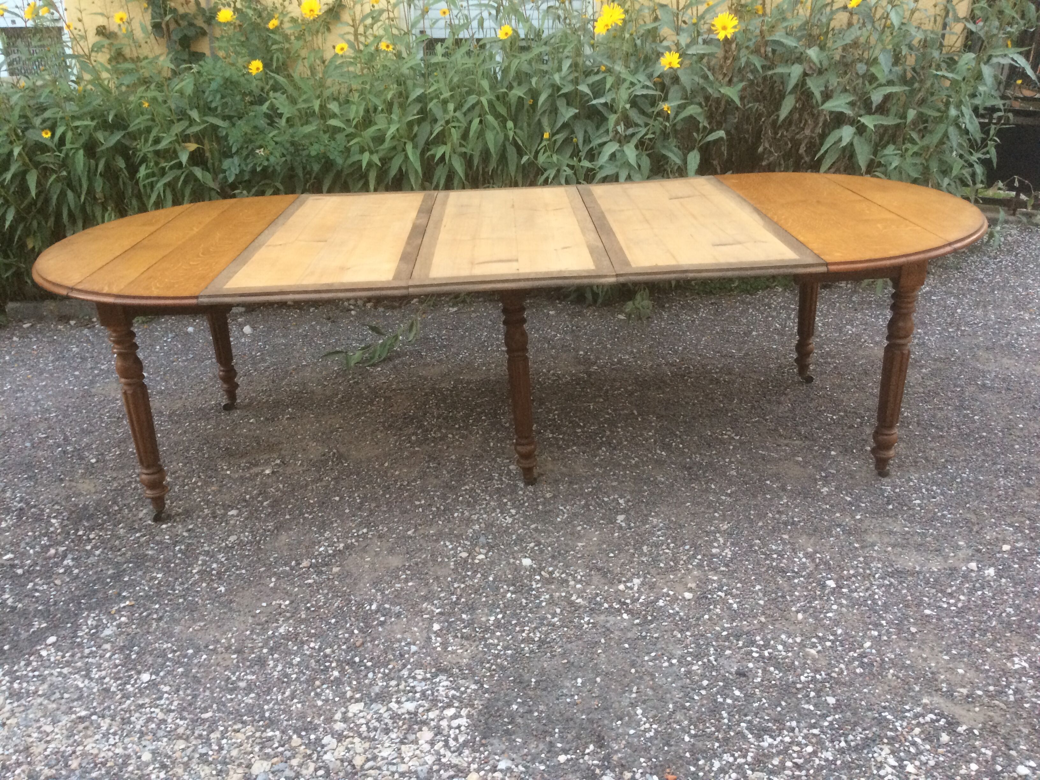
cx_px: 520
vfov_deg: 48.2
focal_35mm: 29
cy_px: 390
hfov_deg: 61.7
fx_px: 871
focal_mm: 4.15
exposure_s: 1/33
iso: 200
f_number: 2.2
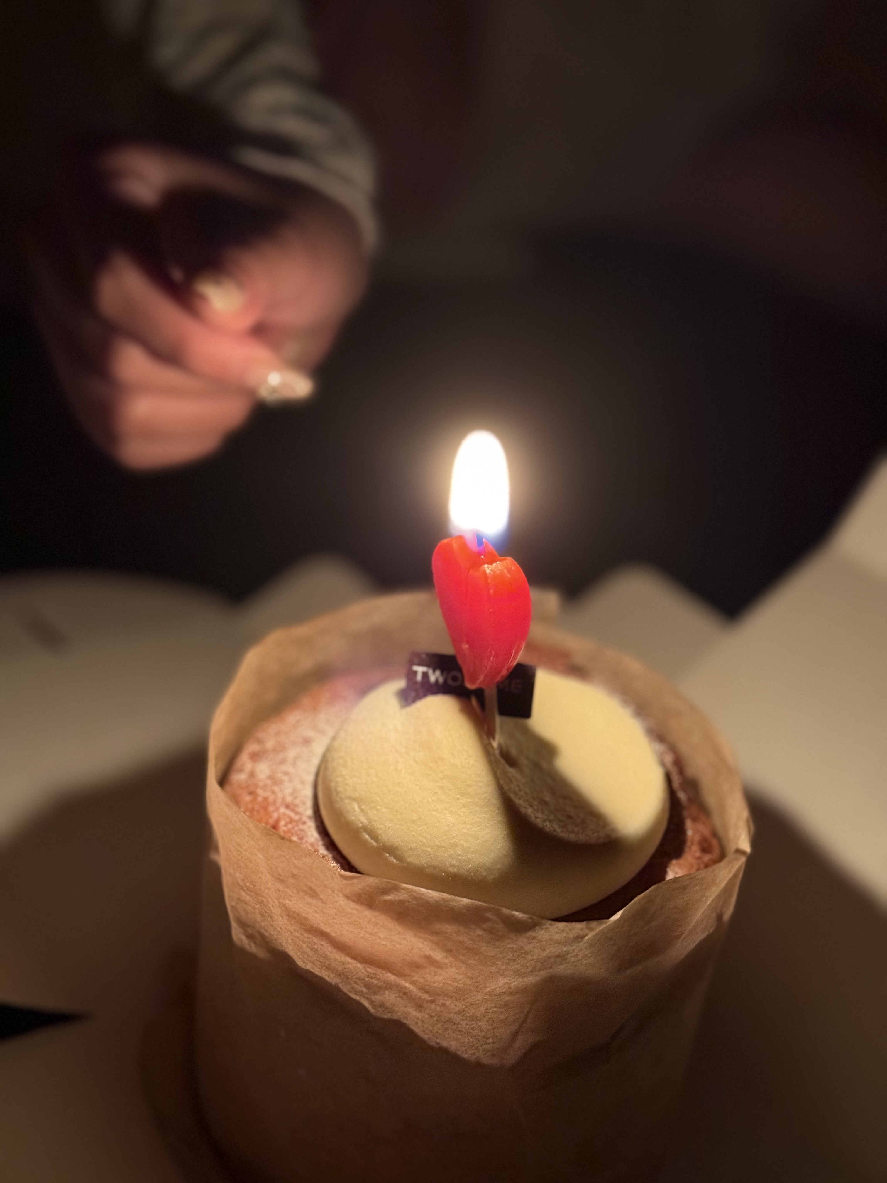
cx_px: 444
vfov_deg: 39.7
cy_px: 592
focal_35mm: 48
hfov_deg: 30.3
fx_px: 1640
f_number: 1.78
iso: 640
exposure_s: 1/30
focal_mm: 6.76
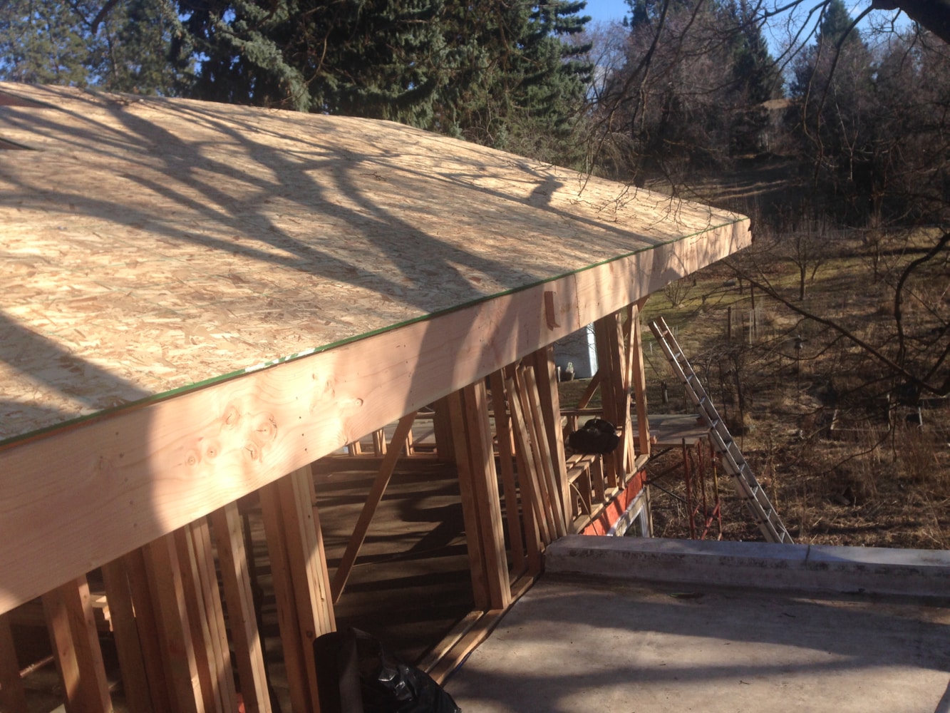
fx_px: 906
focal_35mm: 33
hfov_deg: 55.3
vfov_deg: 43.0
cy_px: 356
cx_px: 475
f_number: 2.4
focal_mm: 4.12
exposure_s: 1/861
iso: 50
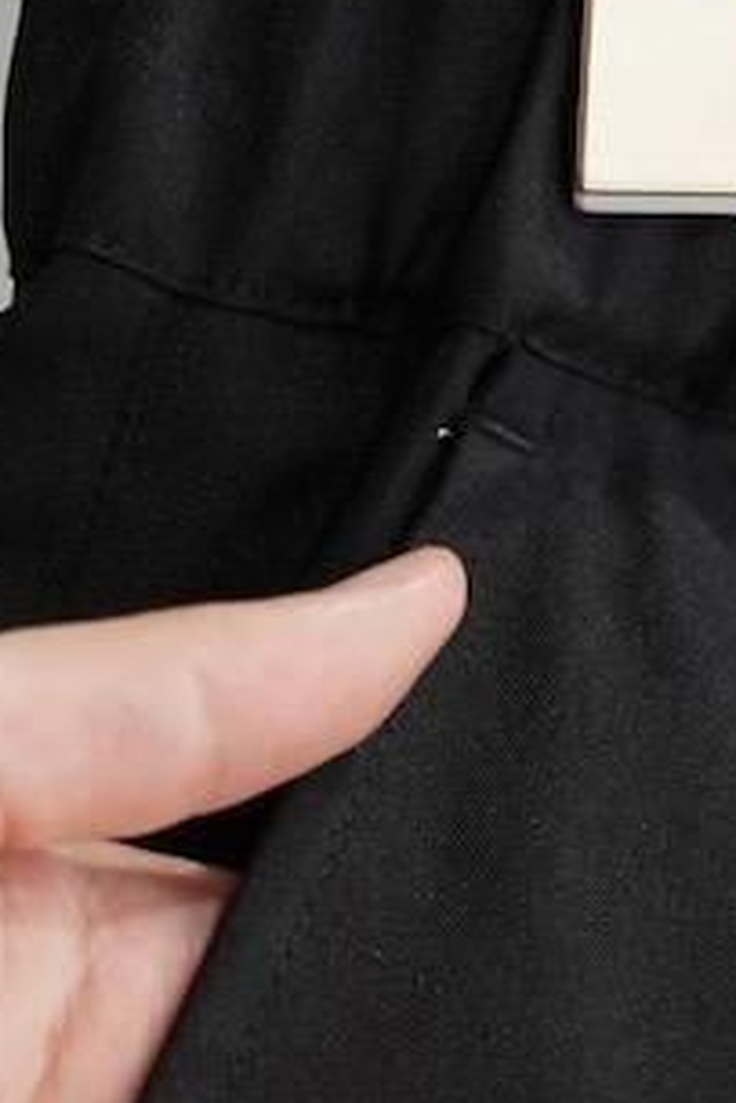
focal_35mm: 140
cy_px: 1317
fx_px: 4288
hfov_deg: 9.8
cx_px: 422
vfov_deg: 14.2
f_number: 3.2
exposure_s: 1/40
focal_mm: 50
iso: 1000
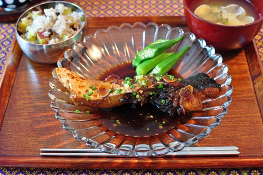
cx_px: 132
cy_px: 88
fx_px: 383
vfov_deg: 25.7
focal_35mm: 52
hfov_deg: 37.9
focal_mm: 35
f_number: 4
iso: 200
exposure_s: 1/1.6
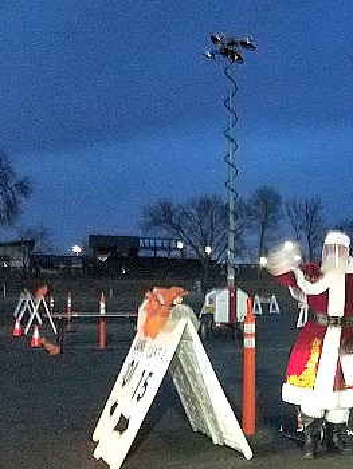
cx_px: 309
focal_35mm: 52
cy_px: 265
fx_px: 706
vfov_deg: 36.7
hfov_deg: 27.2
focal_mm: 4.2
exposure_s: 1/10
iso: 400
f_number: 1.7
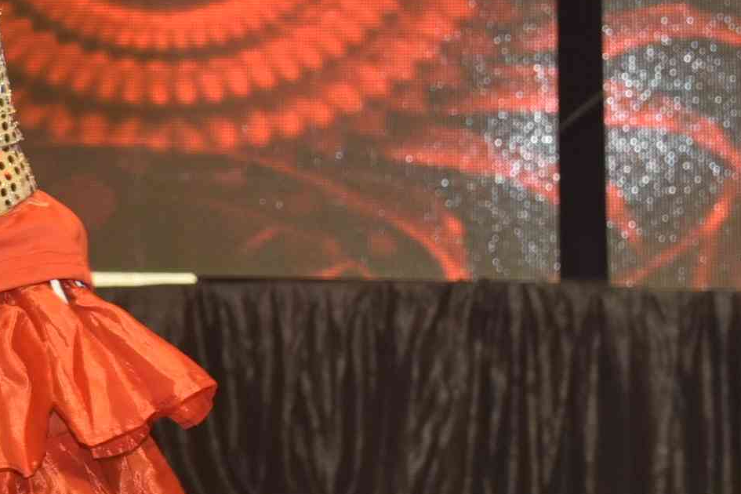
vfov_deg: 7.2
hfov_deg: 10.1
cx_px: -631
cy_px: -9
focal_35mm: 191
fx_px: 3931
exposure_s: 1/160
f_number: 5
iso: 400
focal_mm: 40
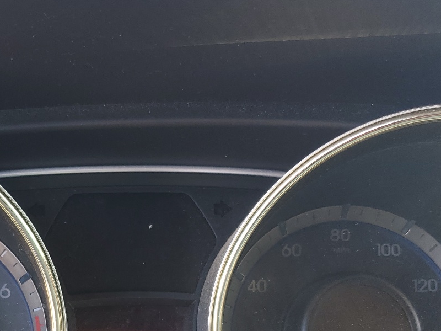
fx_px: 662
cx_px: 128
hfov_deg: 36.2
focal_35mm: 52
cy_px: 311
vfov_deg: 26.9
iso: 50
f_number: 1.5
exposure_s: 1/133
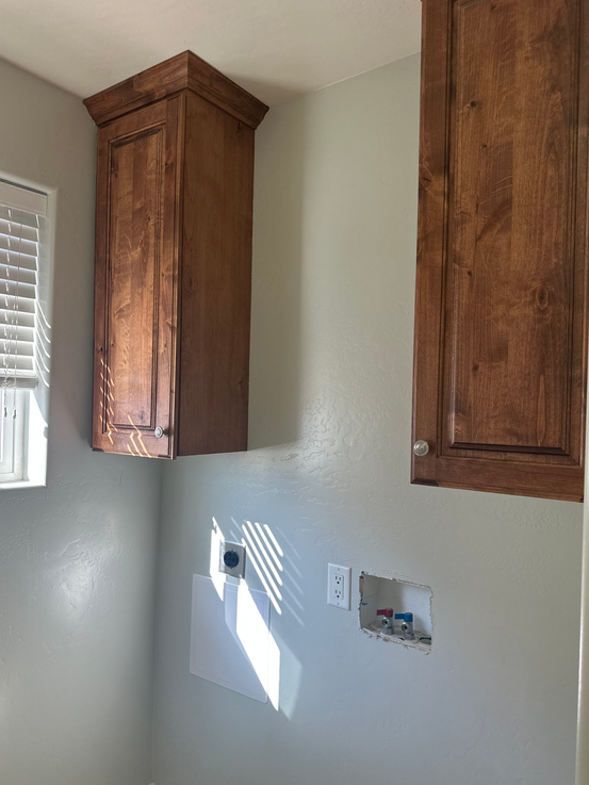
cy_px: 405
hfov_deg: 54.9
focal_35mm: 25
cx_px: 283
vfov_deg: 69.4
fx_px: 567
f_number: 1.78
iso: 80
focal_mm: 6.86
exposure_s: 1/124
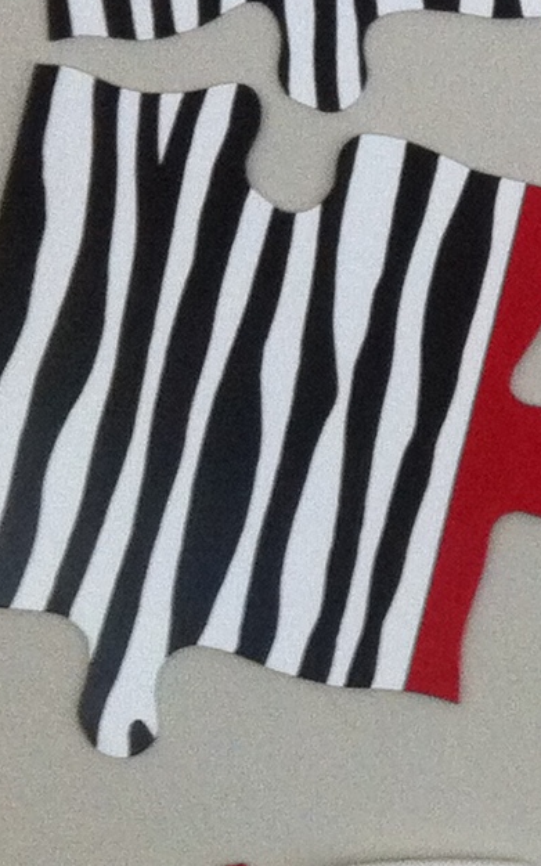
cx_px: 1468
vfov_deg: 14.1
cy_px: 654
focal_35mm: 148
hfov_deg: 7.9
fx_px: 3493
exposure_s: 1/15
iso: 160
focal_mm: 3.85
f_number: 2.8
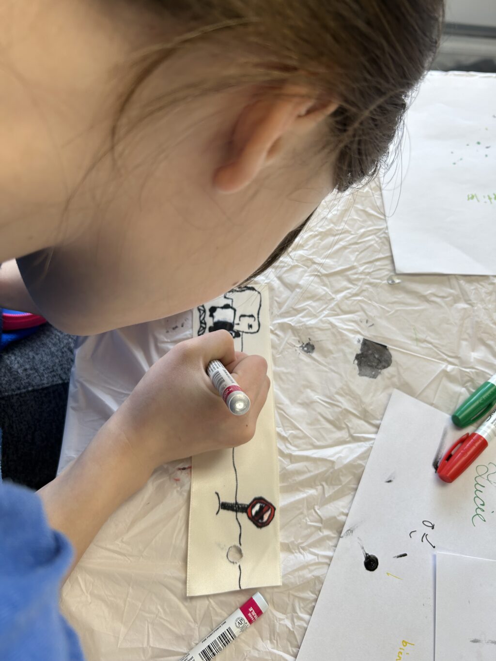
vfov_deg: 67.3
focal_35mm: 26
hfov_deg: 53.1
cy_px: 330
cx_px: 248
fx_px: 497
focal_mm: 5.7
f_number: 1.5
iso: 40
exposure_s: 1/120
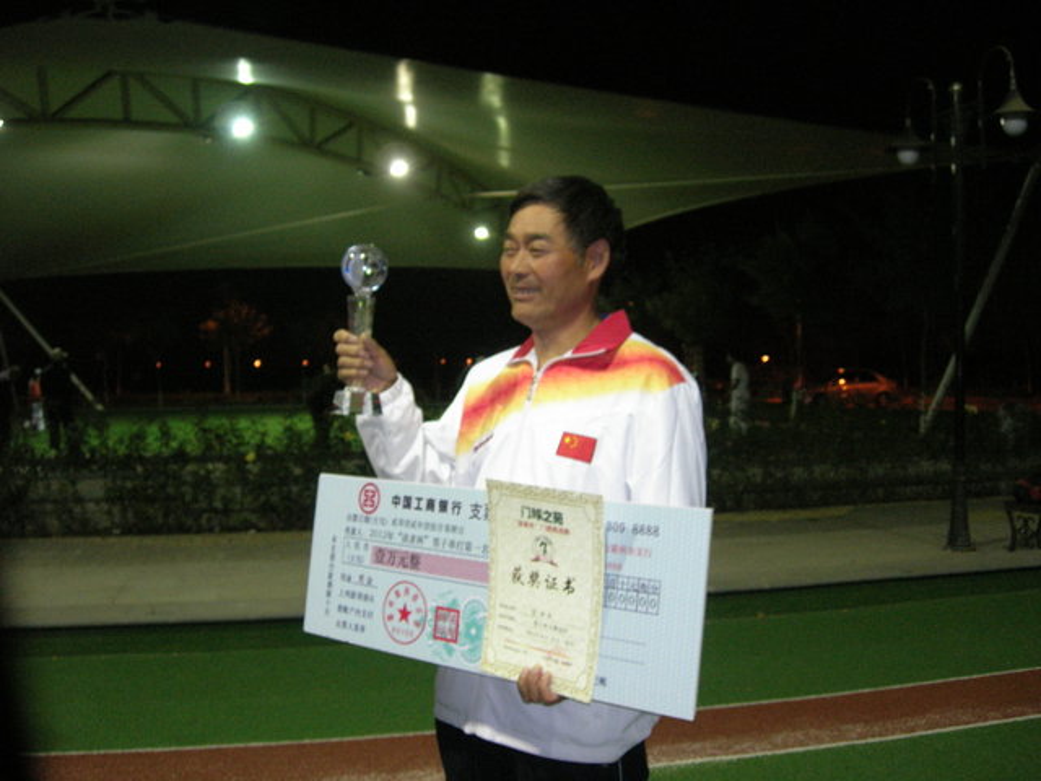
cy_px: 390
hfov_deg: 49.0
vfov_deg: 37.7
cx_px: 520
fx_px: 1143
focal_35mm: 38
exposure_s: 1/16
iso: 200
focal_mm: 7.8
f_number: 2.8
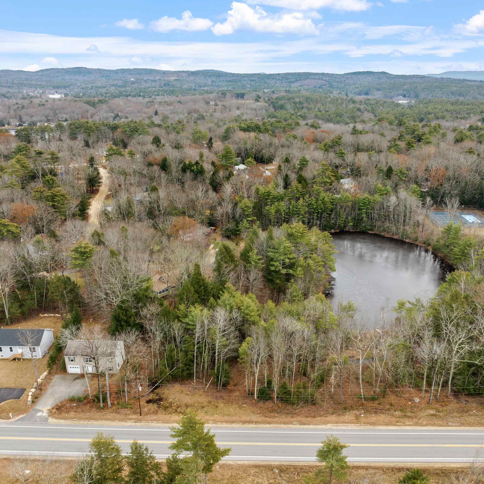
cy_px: 242
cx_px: 259
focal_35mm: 29
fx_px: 459
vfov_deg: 55.6
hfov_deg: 55.6
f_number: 2.8
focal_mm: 12.29
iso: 150
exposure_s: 1/500
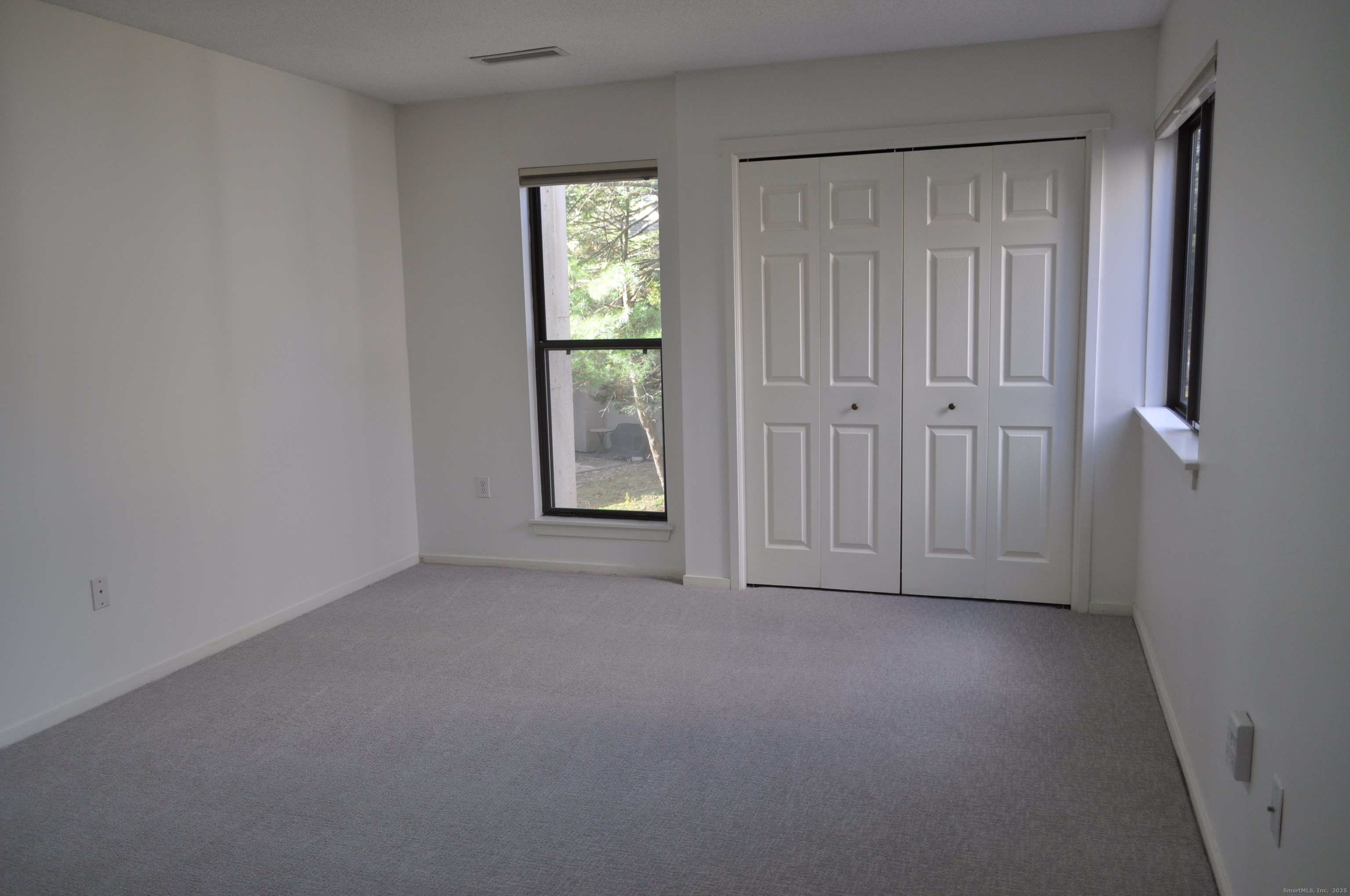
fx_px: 1011
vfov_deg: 47.8
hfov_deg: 67.4
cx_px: 675
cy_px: 448
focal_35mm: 27
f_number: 5
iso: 400
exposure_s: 1/100
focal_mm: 18
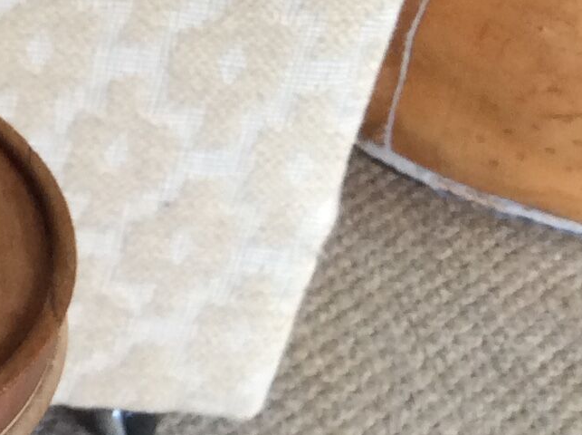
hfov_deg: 13.9
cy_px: 49
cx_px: -396
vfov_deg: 11.4
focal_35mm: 129
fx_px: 2165
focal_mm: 3.3
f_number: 2.4
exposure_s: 1/25
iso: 80
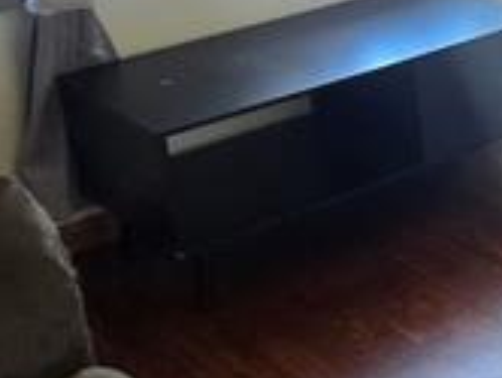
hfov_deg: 18.1
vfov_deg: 17.6
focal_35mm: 80
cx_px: 959
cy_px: -79
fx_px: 1162
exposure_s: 1/60
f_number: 2.2
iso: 250
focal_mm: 2.2
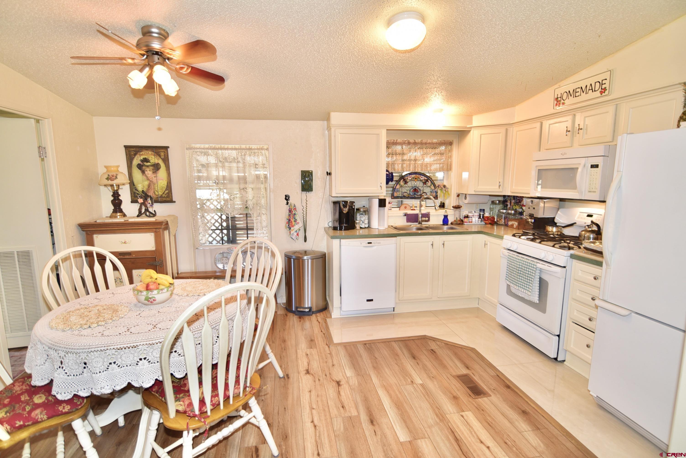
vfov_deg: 67.4
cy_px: 229
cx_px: 343
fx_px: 343
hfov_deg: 90.0
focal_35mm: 18
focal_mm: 18
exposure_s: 1/125
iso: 400
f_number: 3.5
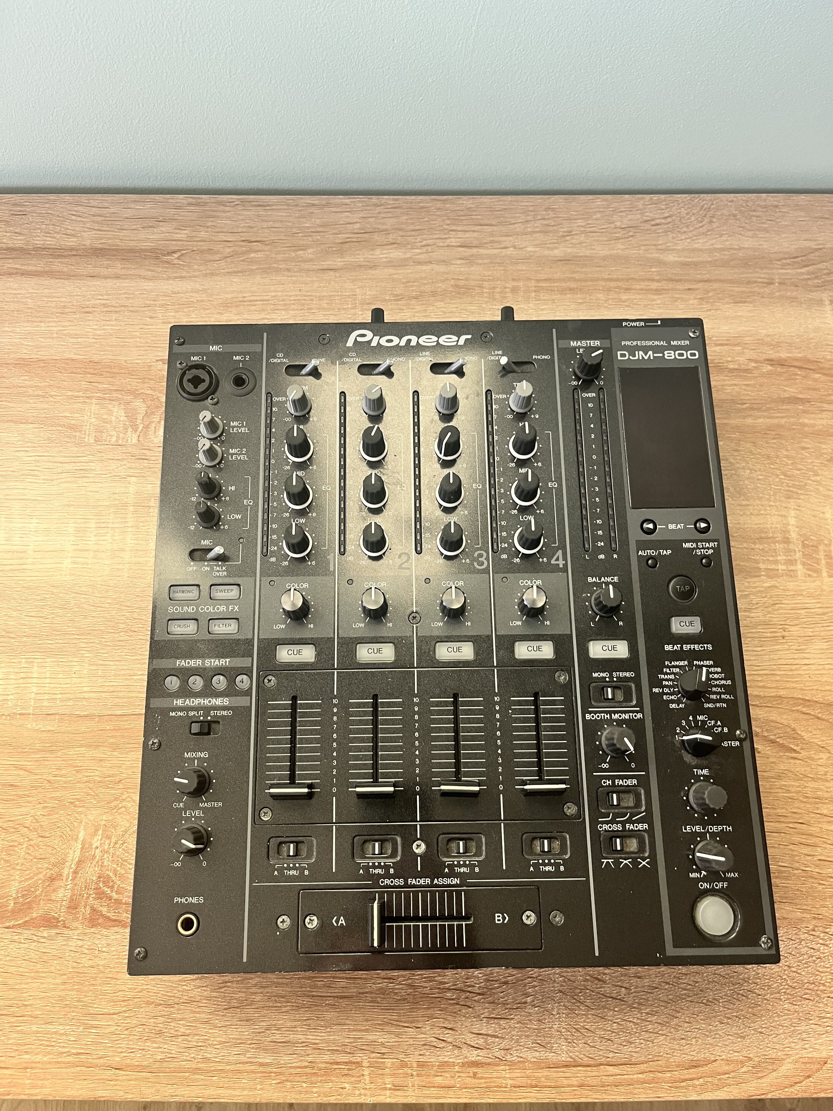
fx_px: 834
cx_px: 416
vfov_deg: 67.3
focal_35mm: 26
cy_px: 556
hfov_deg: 53.1
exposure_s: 1/96
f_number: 1.6
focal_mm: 5.1
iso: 125
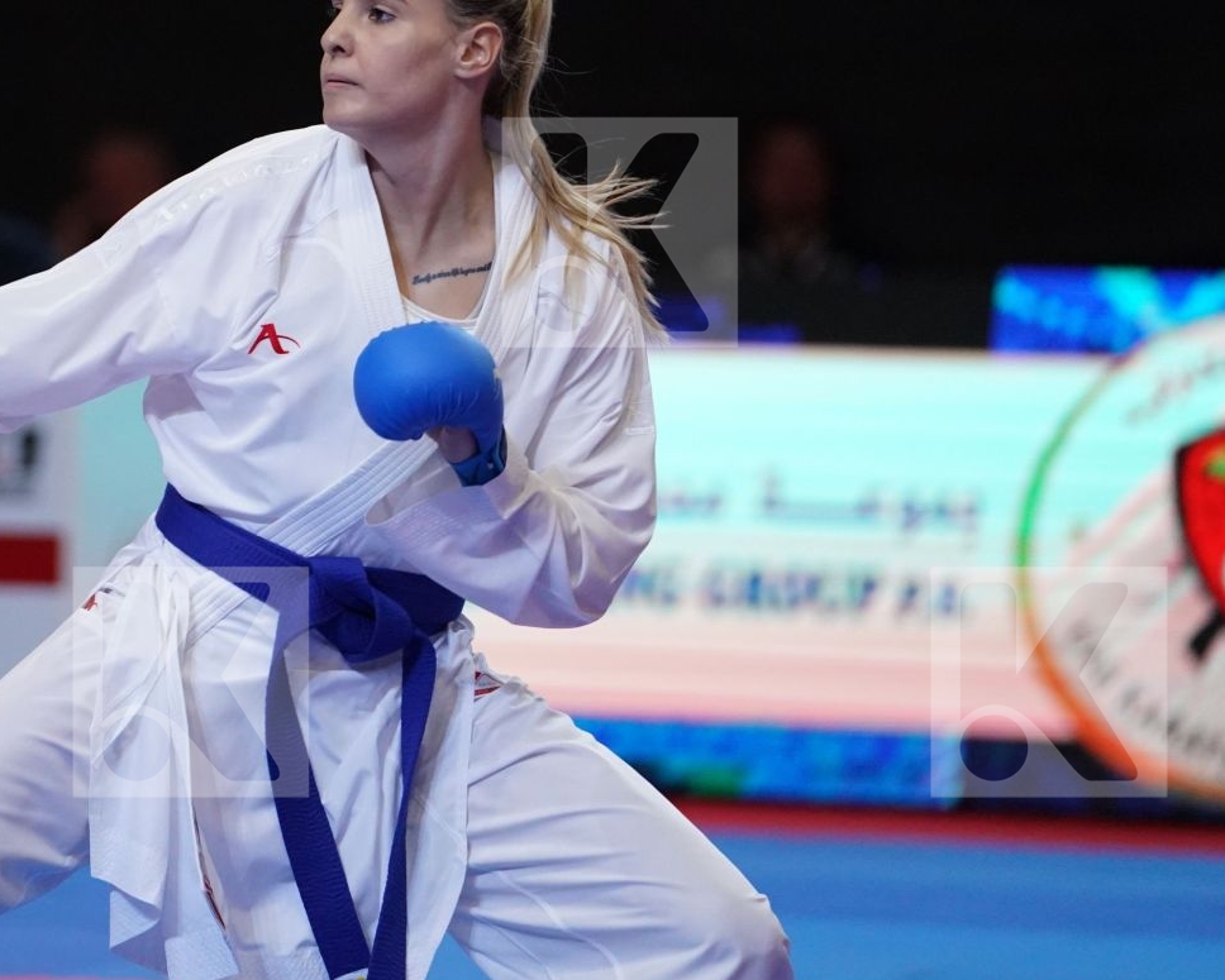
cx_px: 191
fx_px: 11134
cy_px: 233
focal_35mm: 307
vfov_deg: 5.0
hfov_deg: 6.3
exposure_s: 1/1000
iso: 4000
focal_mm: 176
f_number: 2.8
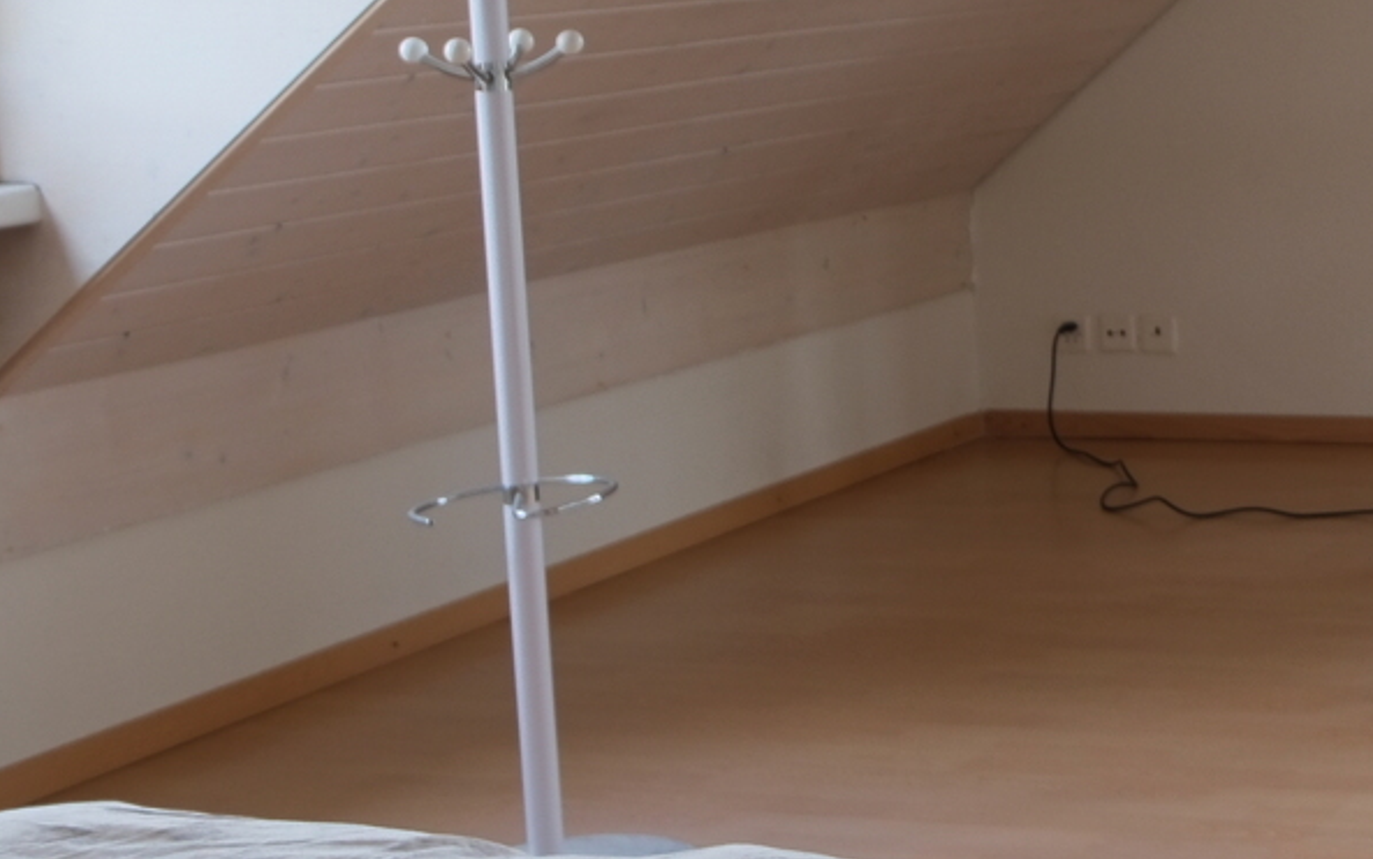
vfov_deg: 19.3
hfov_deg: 26.0
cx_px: 1831
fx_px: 2470
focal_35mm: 66
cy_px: 45
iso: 125
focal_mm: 10
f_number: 4
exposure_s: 1/15
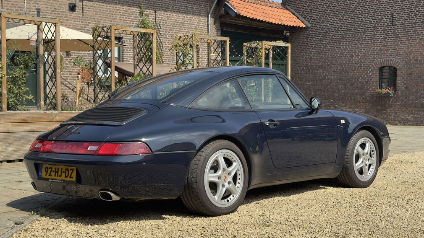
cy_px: 122
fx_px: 596
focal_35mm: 53
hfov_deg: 39.2
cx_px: 214
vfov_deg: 22.6
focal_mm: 6.76
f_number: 1.78
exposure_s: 1/4049
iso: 64
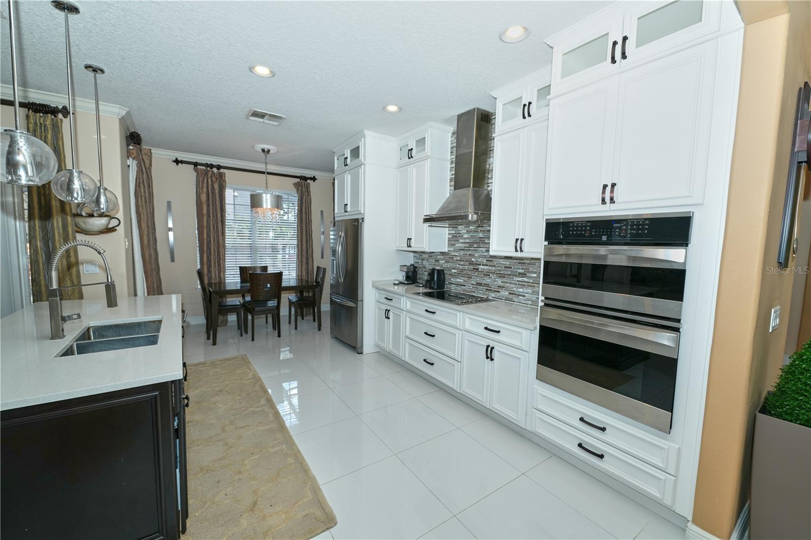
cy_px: 270
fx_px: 315
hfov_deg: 104.3
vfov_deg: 81.2
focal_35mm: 14
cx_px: 406
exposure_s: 1/200
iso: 400
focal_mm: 14
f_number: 5.6
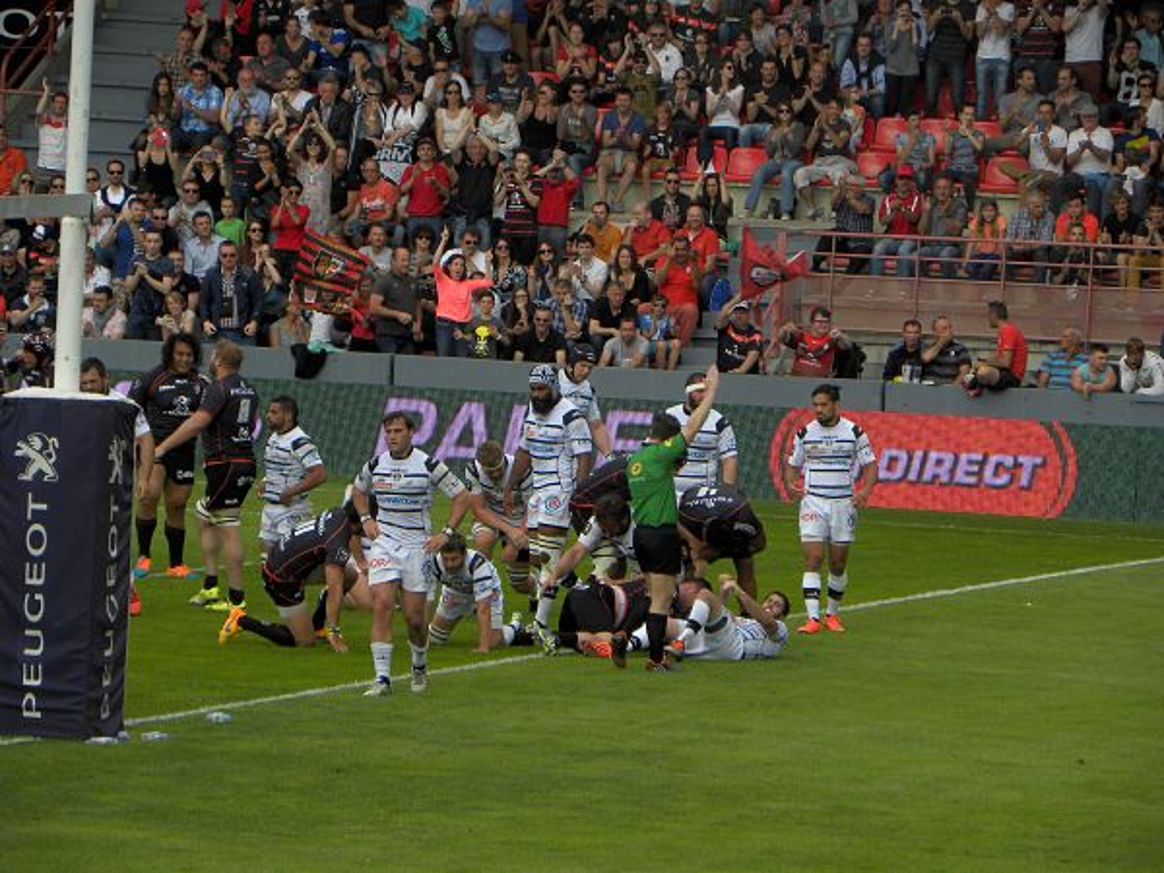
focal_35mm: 291
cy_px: 436
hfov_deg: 6.8
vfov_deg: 5.1
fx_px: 9785
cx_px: 582
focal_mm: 51.8
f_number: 5
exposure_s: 1/226
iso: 64
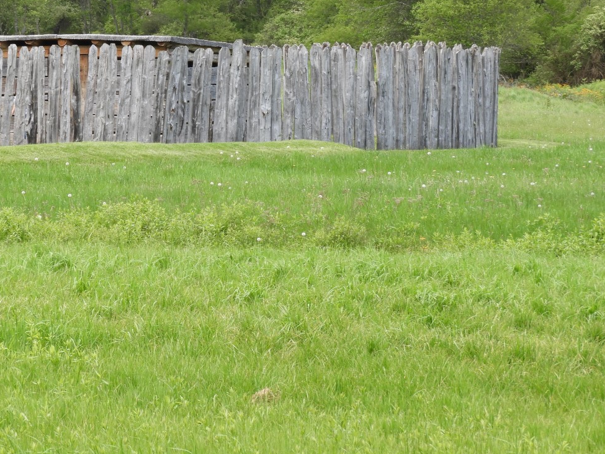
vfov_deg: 5.9
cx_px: 186
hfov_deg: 7.9
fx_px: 4386
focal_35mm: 251
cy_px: 125
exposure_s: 1/100
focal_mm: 30.5
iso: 100
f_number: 5.2
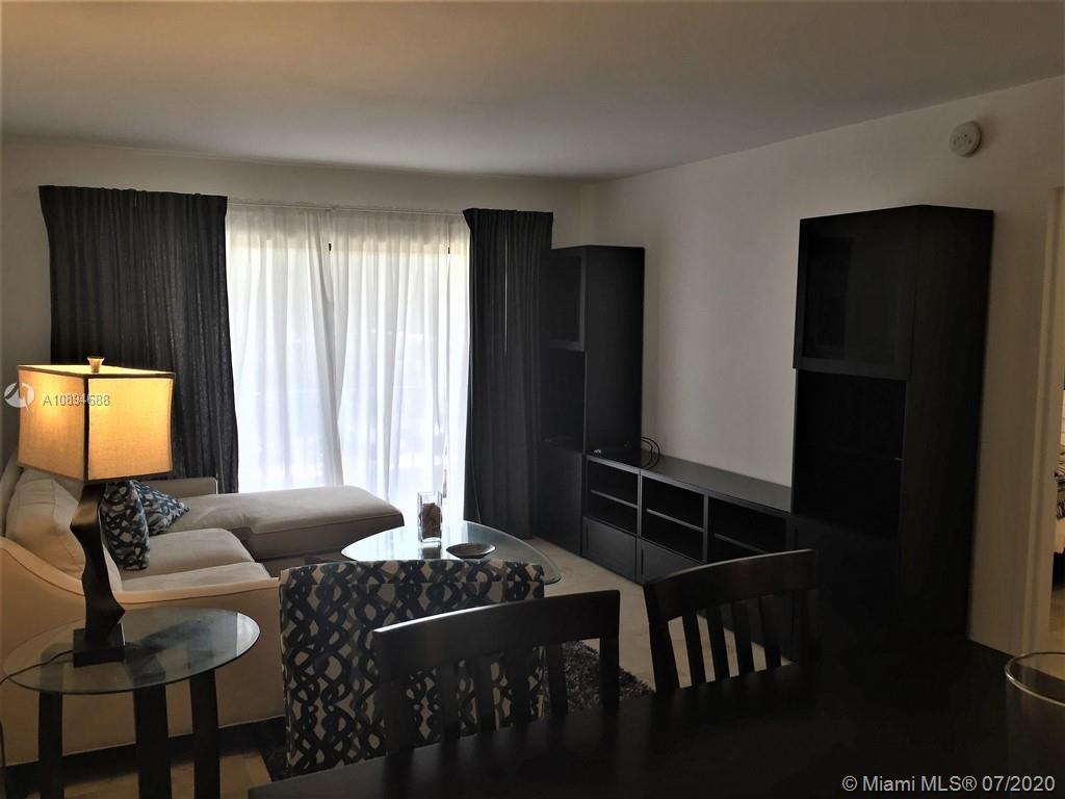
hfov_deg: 61.7
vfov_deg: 48.2
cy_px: 400
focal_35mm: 29
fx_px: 892
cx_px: 532
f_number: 2.2
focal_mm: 4.15
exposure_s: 1/60
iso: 40
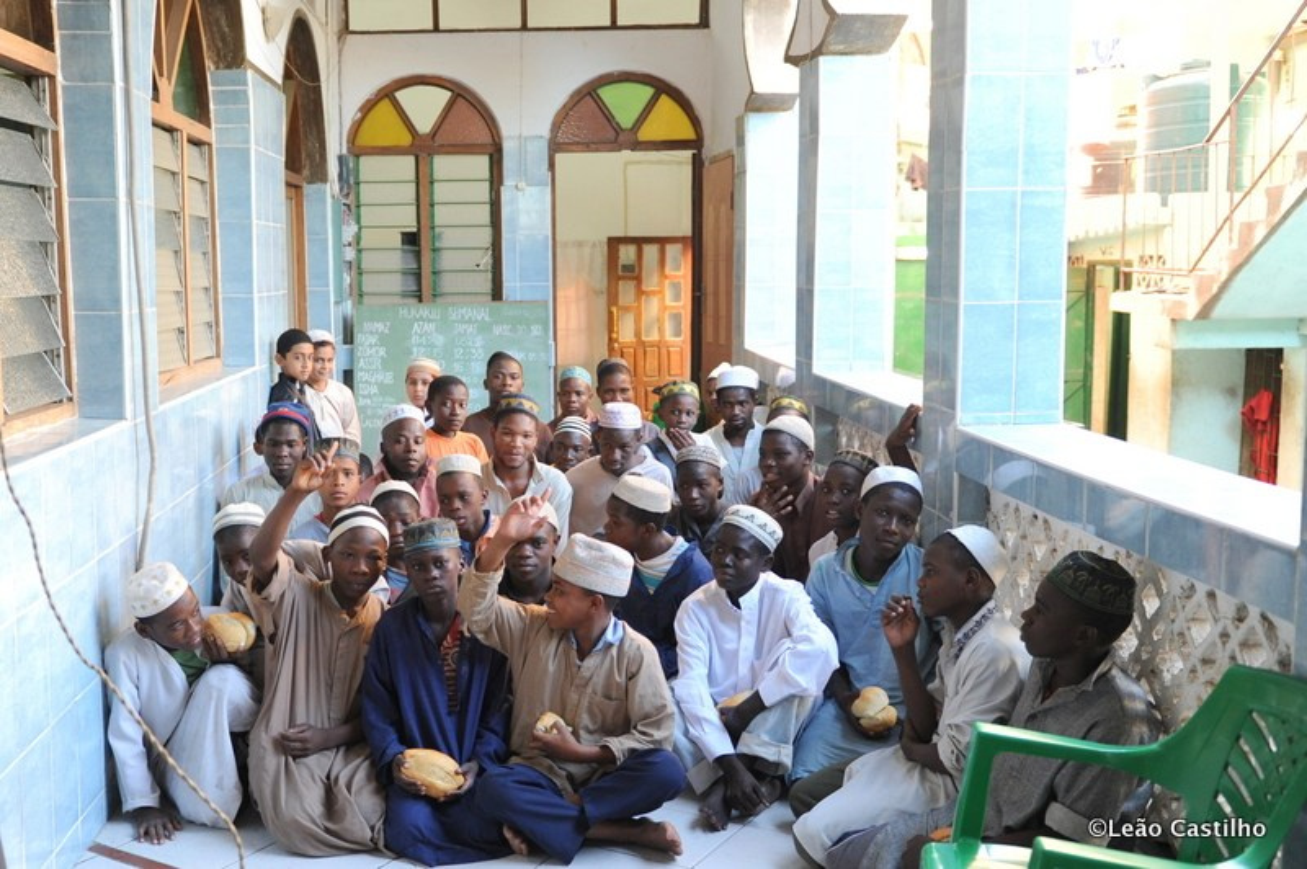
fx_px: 979
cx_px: 654
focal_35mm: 27
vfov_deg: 47.9
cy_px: 434
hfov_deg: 67.4
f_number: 2.8
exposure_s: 1/125
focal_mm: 27
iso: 800
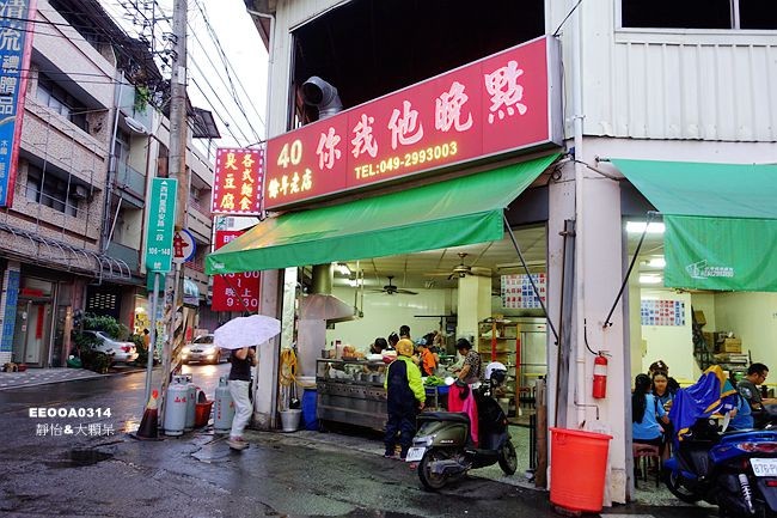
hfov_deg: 63.7
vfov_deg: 44.9
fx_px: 626
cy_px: 259
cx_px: 388
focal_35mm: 29
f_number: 2.5
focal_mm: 10.6
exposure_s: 1/30
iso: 250
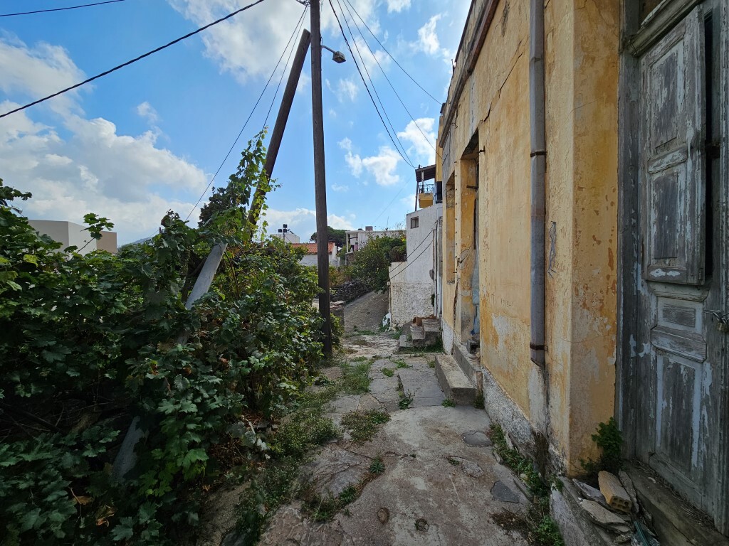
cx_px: 364
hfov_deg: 106.2
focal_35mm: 13
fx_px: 274
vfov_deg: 89.9
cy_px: 273
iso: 50
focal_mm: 2.2
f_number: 2.2
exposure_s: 1/3018
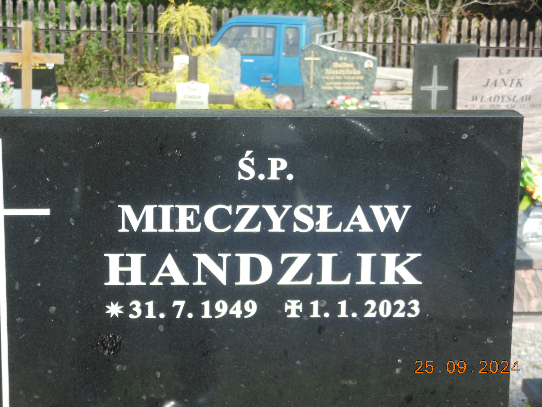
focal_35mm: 87
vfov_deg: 17.0
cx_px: 271
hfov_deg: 22.5
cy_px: 204
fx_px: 1362
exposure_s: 1/250
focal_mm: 15.5
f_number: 4.6
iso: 125
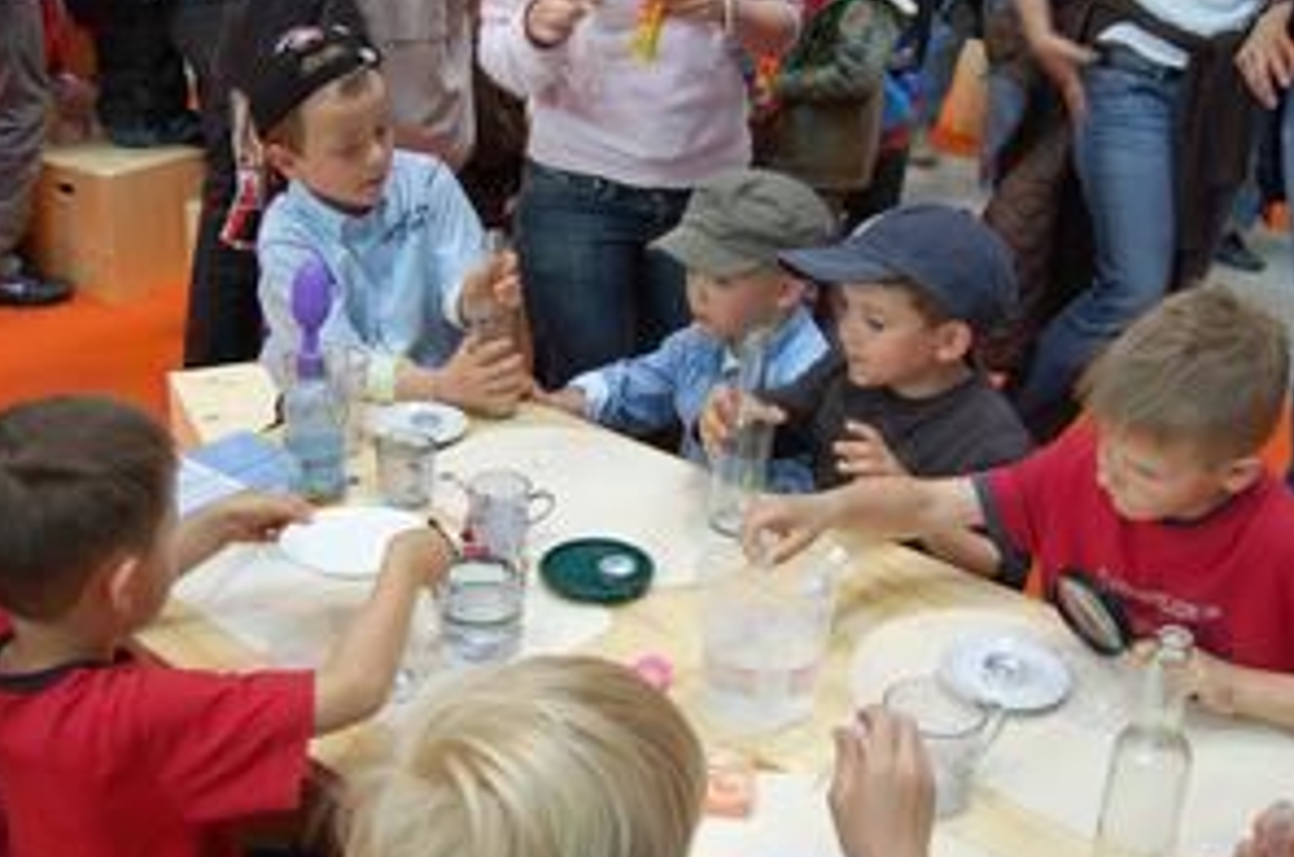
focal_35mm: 47
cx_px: 568
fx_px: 1674
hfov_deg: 42.2
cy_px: 409
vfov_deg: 28.7
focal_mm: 23
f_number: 3.8
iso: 400
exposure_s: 1/50
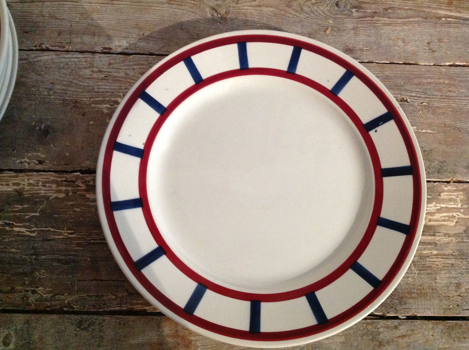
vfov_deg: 40.6
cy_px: 175
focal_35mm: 35
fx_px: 474
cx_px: 234
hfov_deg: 52.7
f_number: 2.4
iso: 500
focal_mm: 4.28
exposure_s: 1/15
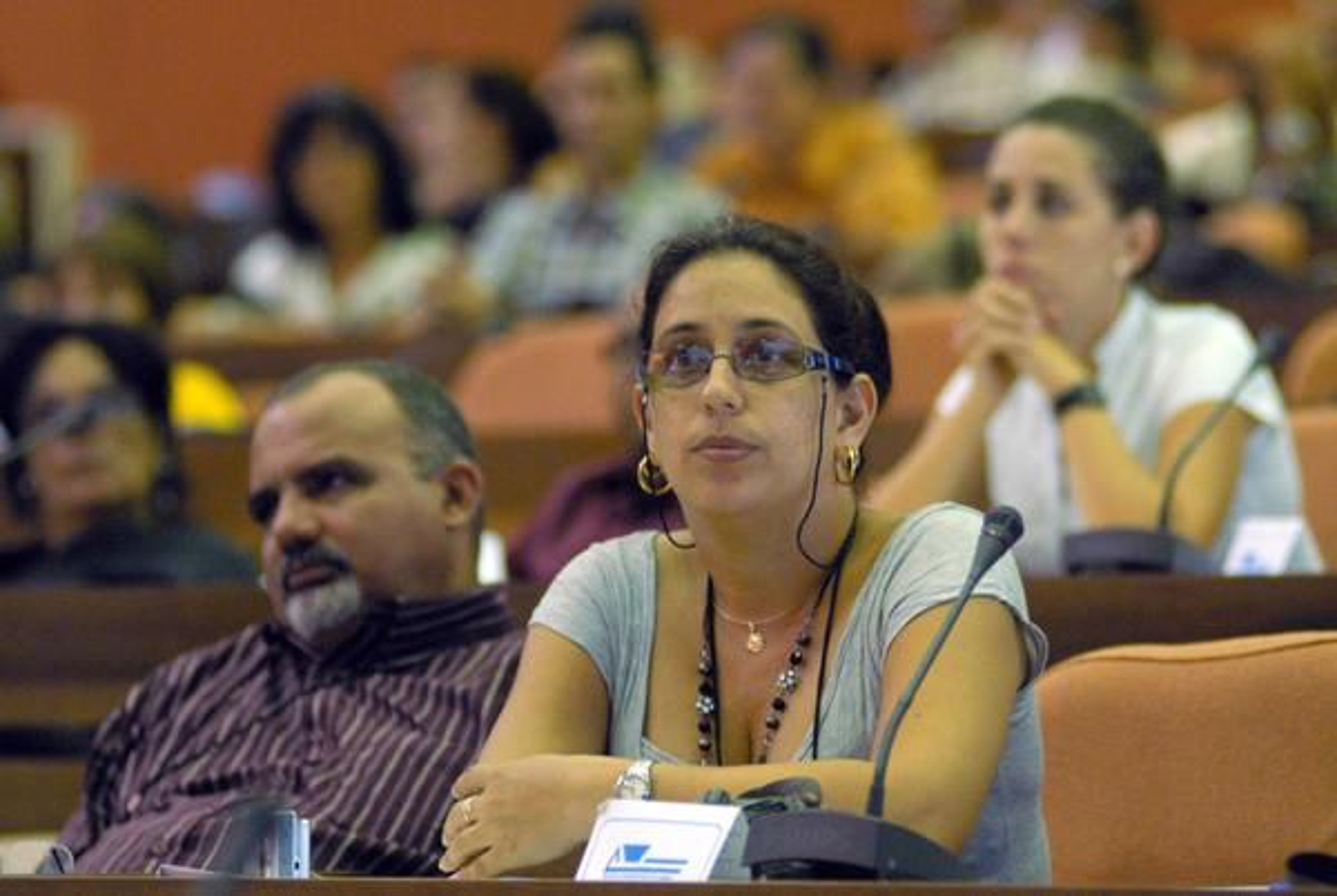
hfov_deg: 10.1
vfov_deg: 6.8
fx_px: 7532
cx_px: 668
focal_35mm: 202
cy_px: 448
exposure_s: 1/80
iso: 1600
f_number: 2.8
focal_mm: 135
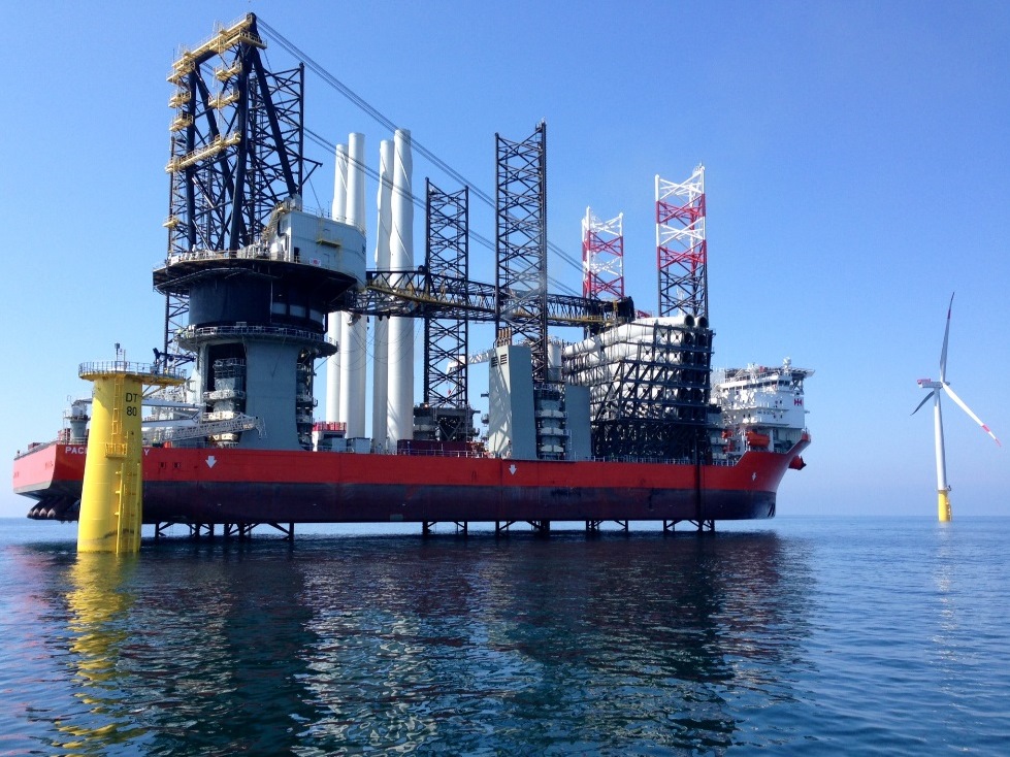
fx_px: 963
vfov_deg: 42.9
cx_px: 505
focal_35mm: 33
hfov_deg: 55.4
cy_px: 378
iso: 50
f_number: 2.4
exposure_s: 1/1153
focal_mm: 4.12
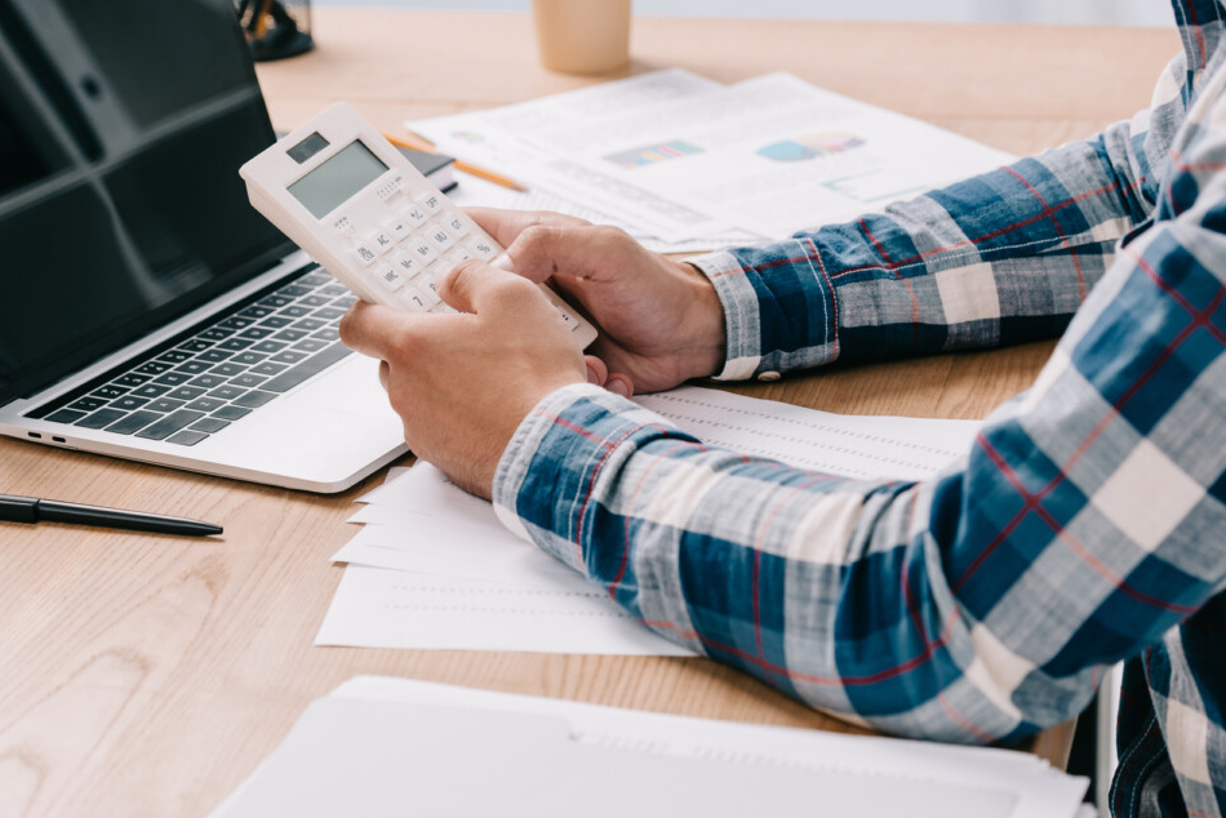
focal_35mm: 120
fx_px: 4088
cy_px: 334
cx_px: 523
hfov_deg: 17.0
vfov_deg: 11.4
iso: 160
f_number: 5.6
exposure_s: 1/200
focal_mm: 95
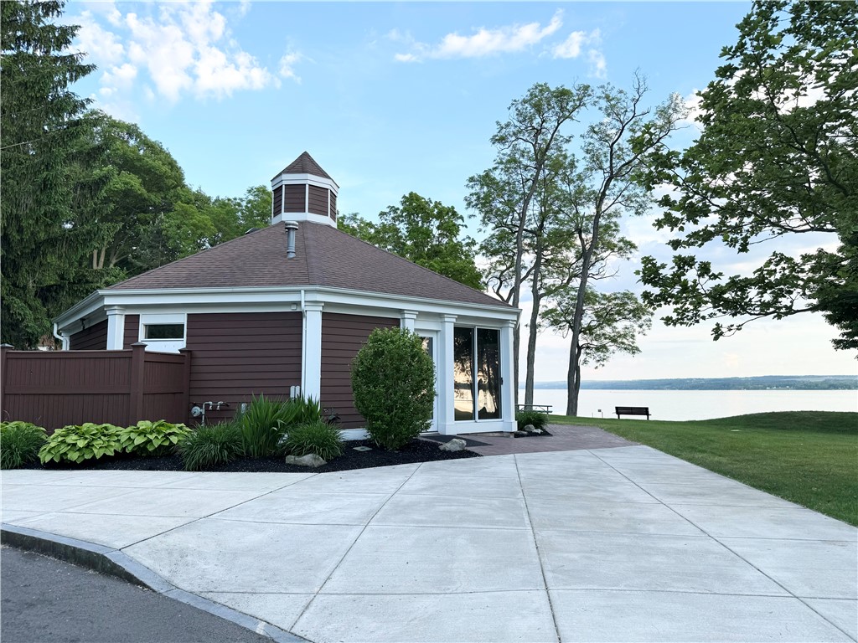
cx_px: 429
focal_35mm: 24
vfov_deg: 56.8
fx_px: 595
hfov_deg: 71.6
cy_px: 322
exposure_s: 1/1010
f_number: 1.78
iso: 80
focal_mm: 6.76
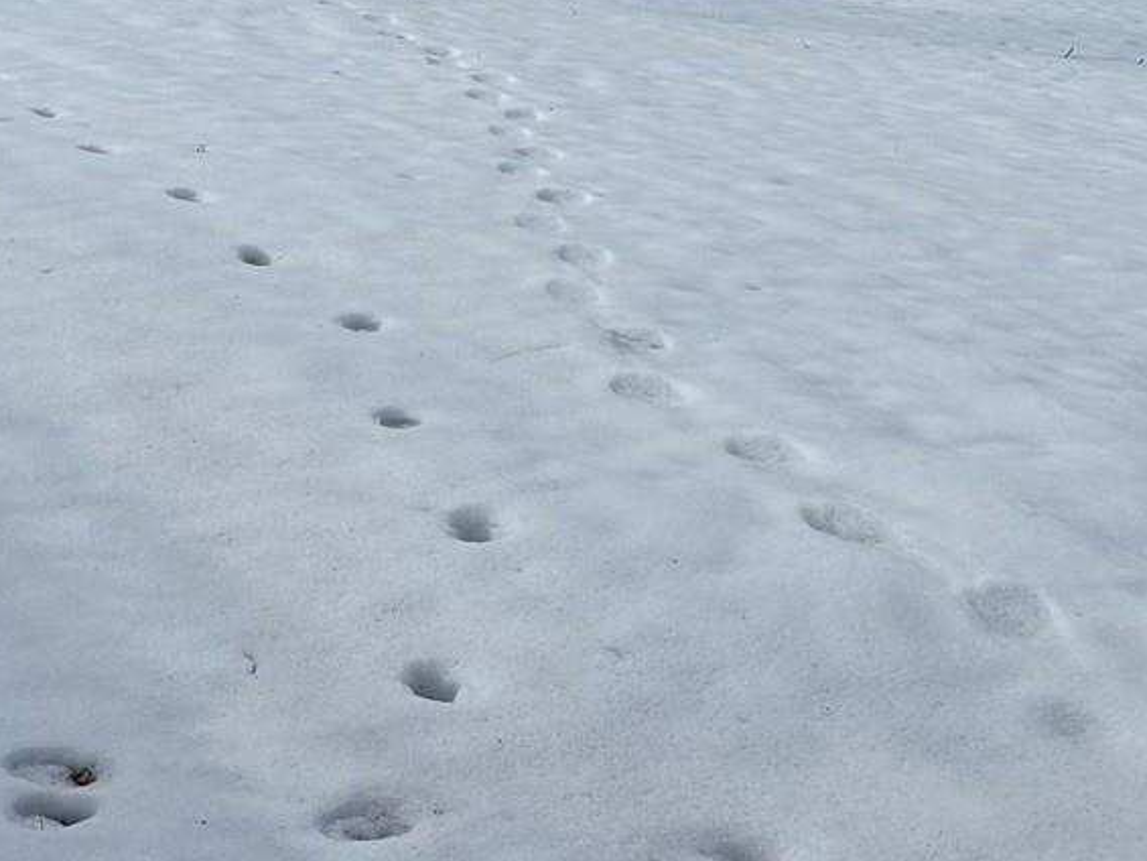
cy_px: -339
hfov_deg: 22.5
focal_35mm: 87
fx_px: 2883
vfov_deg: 15.9
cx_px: 631
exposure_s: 1/7092
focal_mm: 6.76
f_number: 1.78
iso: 80
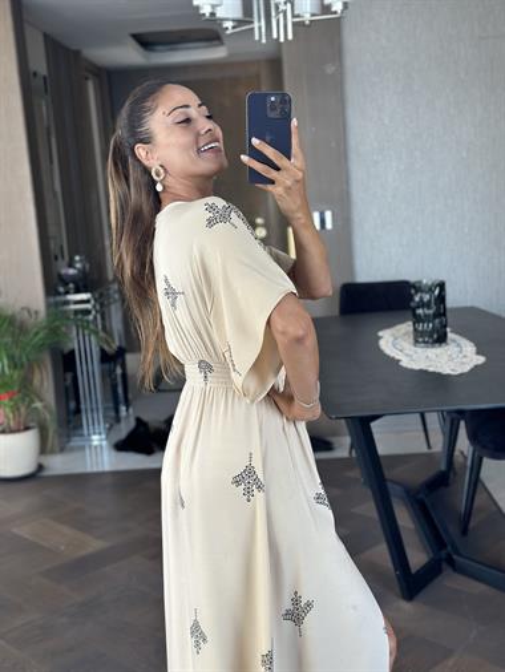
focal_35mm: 48
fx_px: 933
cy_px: 336
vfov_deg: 39.6
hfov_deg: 30.3
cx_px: 252
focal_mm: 6.86
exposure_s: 1/67
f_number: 1.78
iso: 125
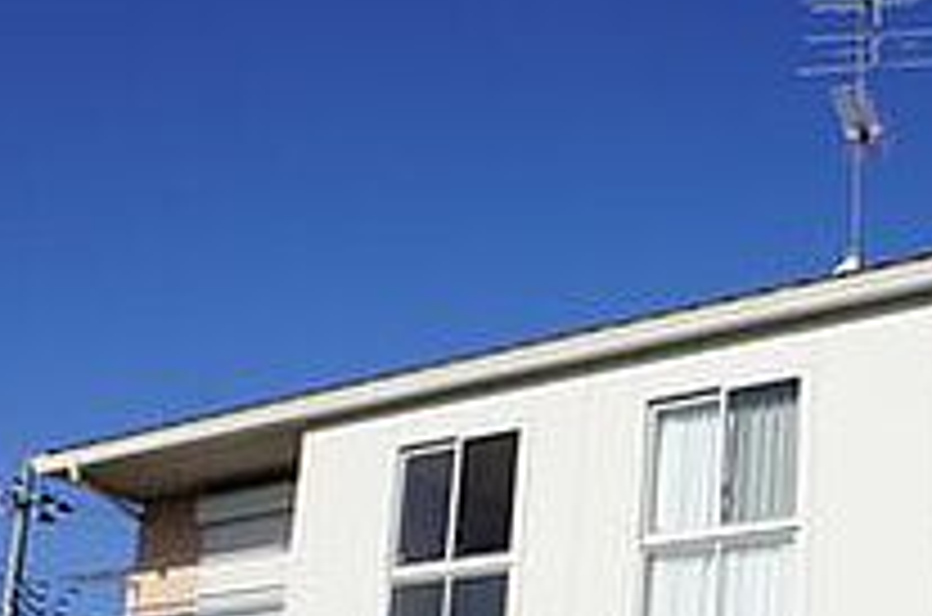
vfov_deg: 22.0
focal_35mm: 59
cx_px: 729
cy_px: 614
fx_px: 1524
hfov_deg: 33.2
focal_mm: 16
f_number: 11
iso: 200
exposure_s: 1/400
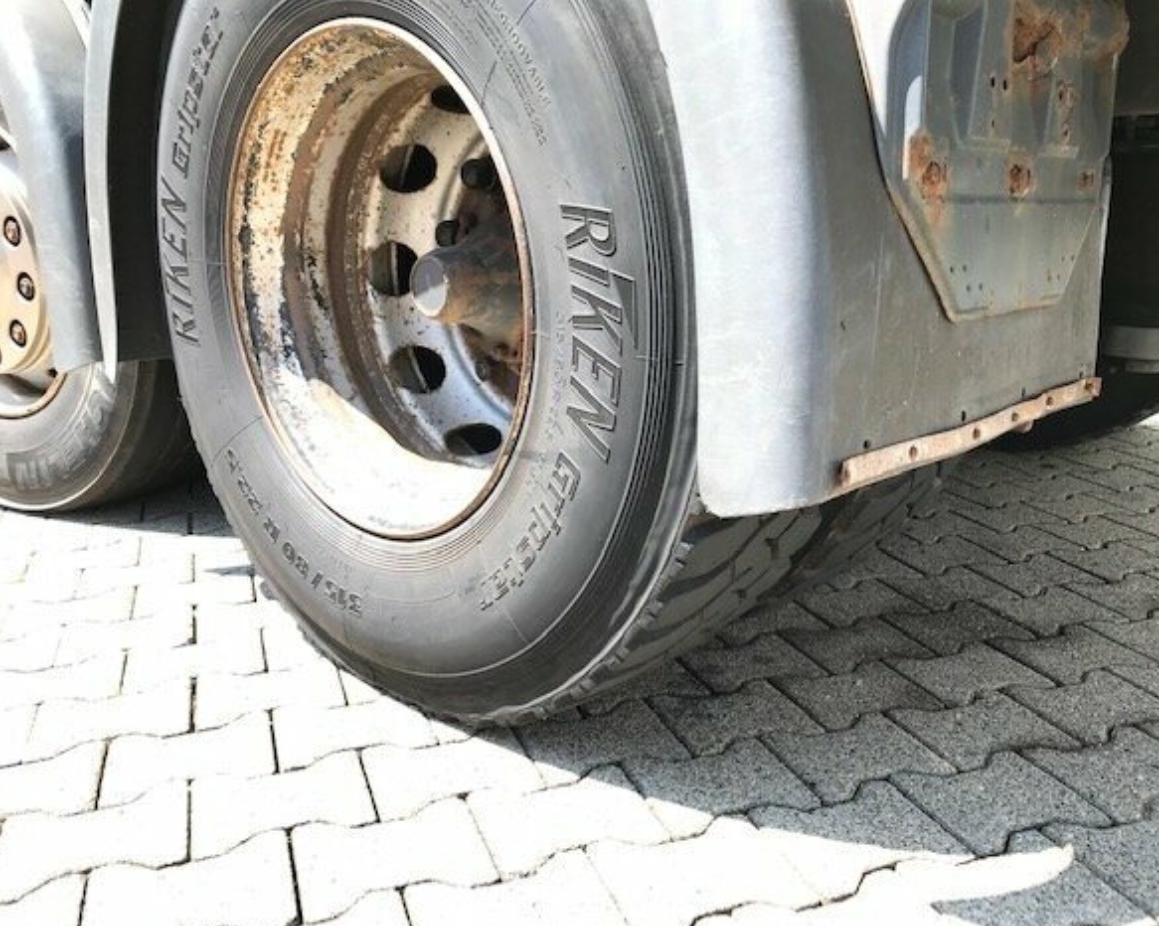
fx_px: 1029
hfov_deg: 58.7
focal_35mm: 30
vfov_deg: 48.5
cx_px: 630
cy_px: 473
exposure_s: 1/422
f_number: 1.8
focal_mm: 3.99
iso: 20
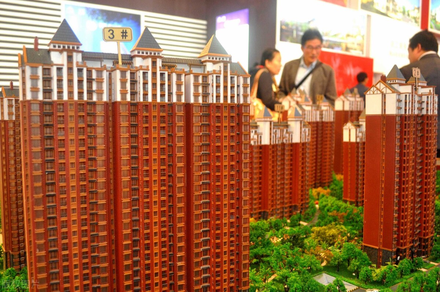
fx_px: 366
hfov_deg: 62.0
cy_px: 146
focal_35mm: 30
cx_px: 220
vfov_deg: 43.5
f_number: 4
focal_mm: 20
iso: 800
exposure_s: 1/60
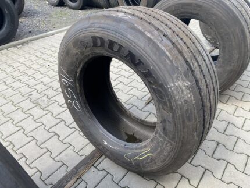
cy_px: 94
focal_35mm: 26
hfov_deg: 67.3
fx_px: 188
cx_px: 125
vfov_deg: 53.1
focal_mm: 4.25
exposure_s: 1/370
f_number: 1.8
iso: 32
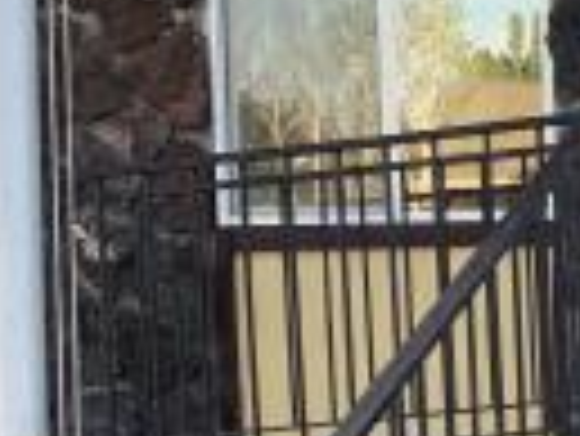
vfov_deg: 11.5
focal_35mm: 129
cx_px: 1164
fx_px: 2163
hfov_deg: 13.2
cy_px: 360
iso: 25
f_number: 1.8
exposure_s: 1/291
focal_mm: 4.25
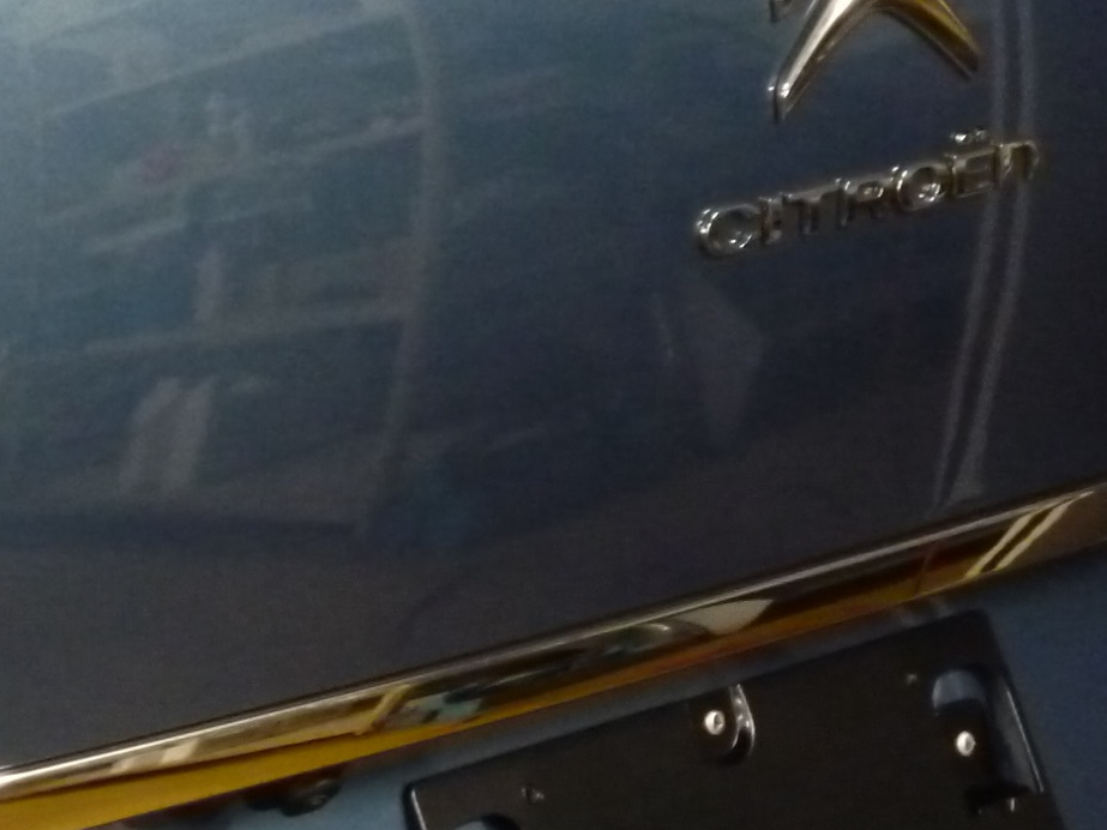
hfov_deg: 11.1
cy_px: 660
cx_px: -410
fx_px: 5532
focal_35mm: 173
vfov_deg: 8.6
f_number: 4.7
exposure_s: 1/4
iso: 800
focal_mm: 11.2
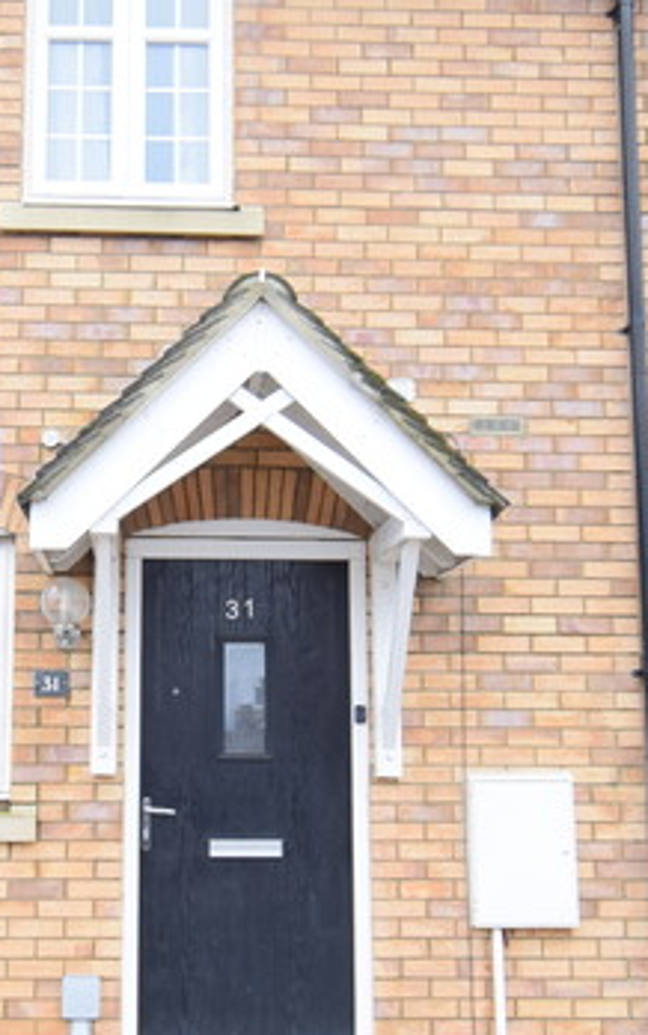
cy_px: 562
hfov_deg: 28.2
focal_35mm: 45
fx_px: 1269
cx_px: 152
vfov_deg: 44.3
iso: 400
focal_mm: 10
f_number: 5
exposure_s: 1/100
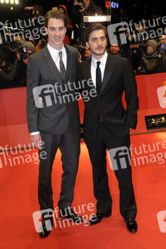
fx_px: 321
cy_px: 124
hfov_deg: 29.0
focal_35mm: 46
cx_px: 83
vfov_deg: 42.3
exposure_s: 1/160
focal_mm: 31
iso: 1000
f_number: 6.3
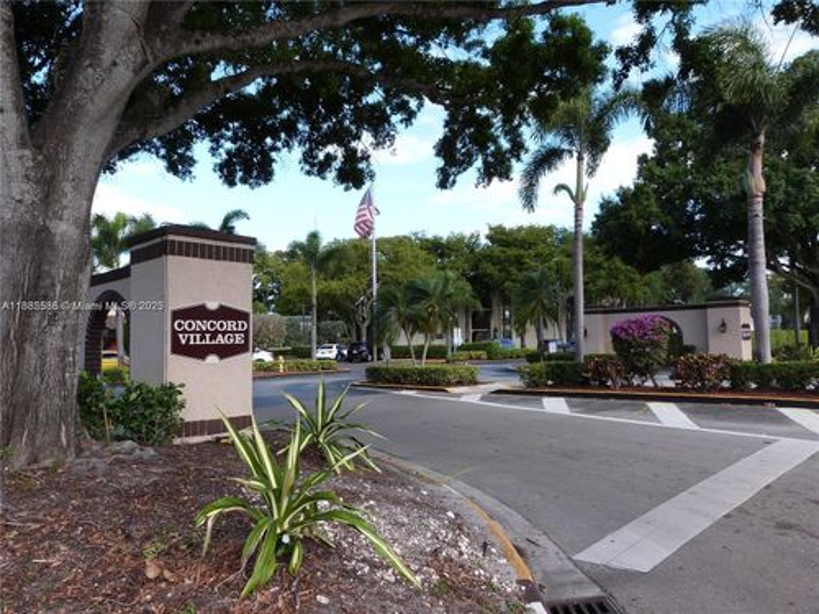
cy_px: 307
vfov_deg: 54.9
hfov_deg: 69.4
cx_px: 410
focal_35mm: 25
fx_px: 591
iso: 100
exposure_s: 1/200
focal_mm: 4.5
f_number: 4
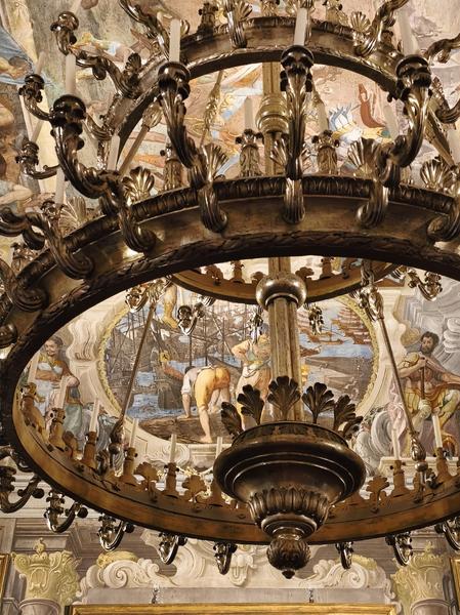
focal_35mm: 46
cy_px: 308
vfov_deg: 41.3
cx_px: 230
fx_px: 816
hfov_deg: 31.5
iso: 1000
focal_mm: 6.14
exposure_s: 1/33.3
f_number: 1.65
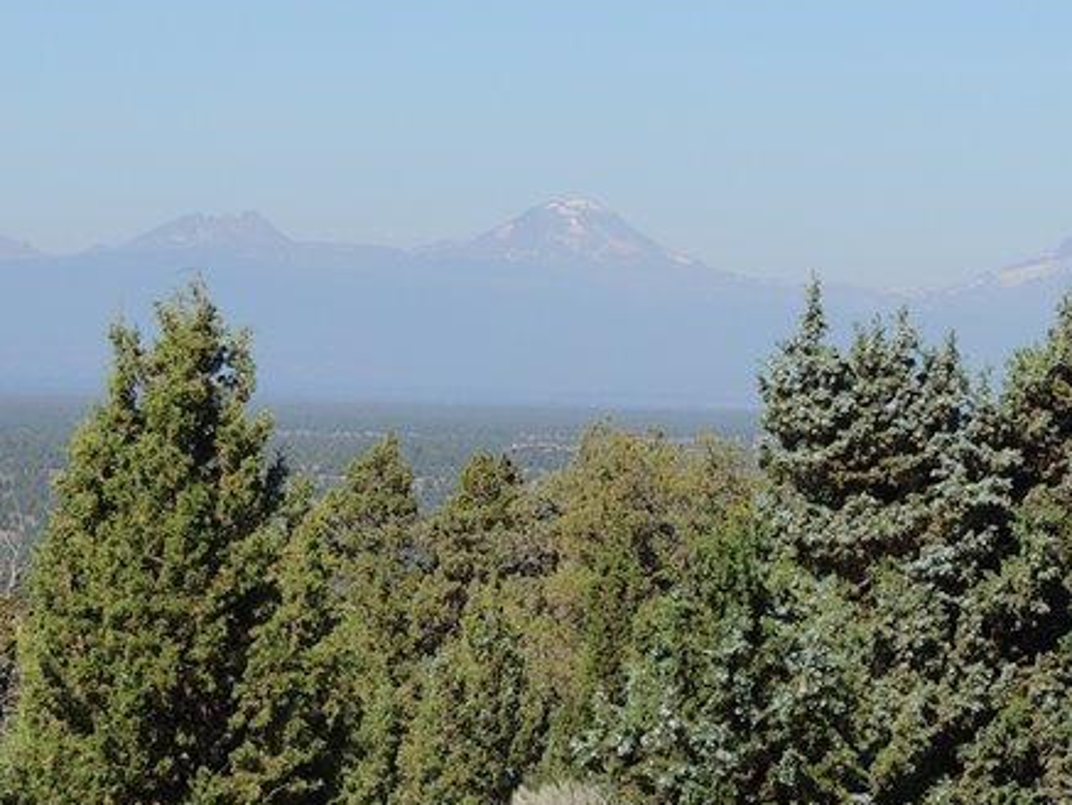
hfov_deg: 9.9
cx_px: 726
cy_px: 366
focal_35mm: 199
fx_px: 6164
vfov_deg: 7.5
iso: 100
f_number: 4
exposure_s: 1/1000
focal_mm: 15.1
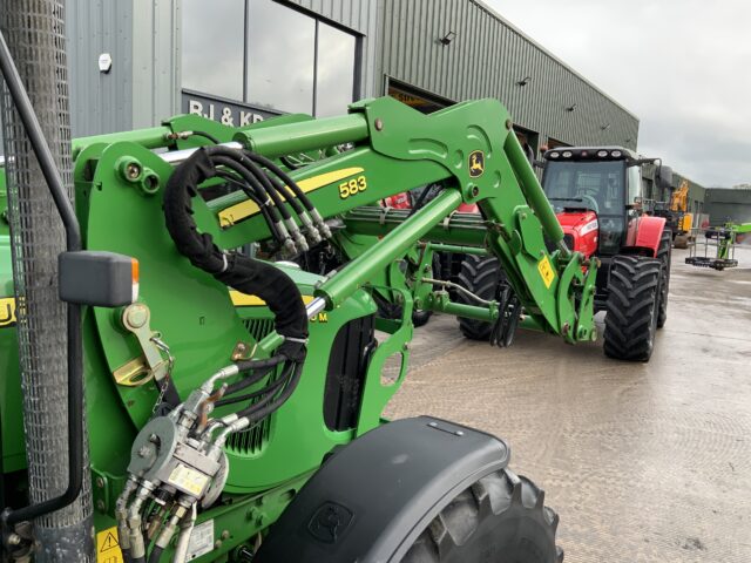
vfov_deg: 48.2
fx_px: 629
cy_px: 282
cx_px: 376
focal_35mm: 29
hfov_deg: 61.7
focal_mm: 3
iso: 16
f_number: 1.8
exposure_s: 1/307
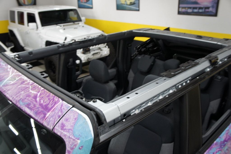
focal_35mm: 30
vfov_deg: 43.5
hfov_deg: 62.0
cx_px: 116
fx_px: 192
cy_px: 77
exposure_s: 1/30
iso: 250
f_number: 4
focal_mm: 20
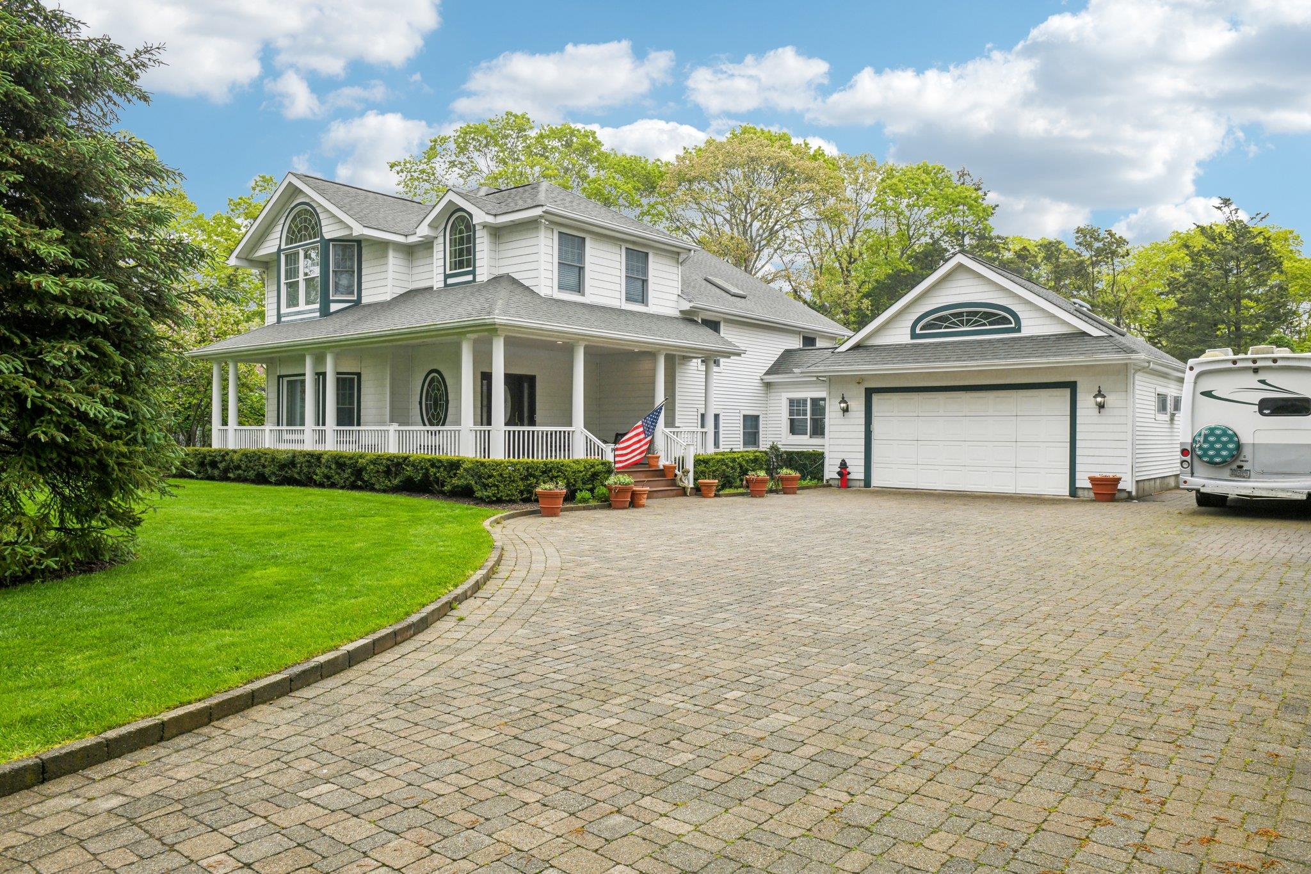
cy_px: 437
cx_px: 656
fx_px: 874
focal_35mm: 24
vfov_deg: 53.1
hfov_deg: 73.7
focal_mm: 24
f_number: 8
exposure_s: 1/320
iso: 320
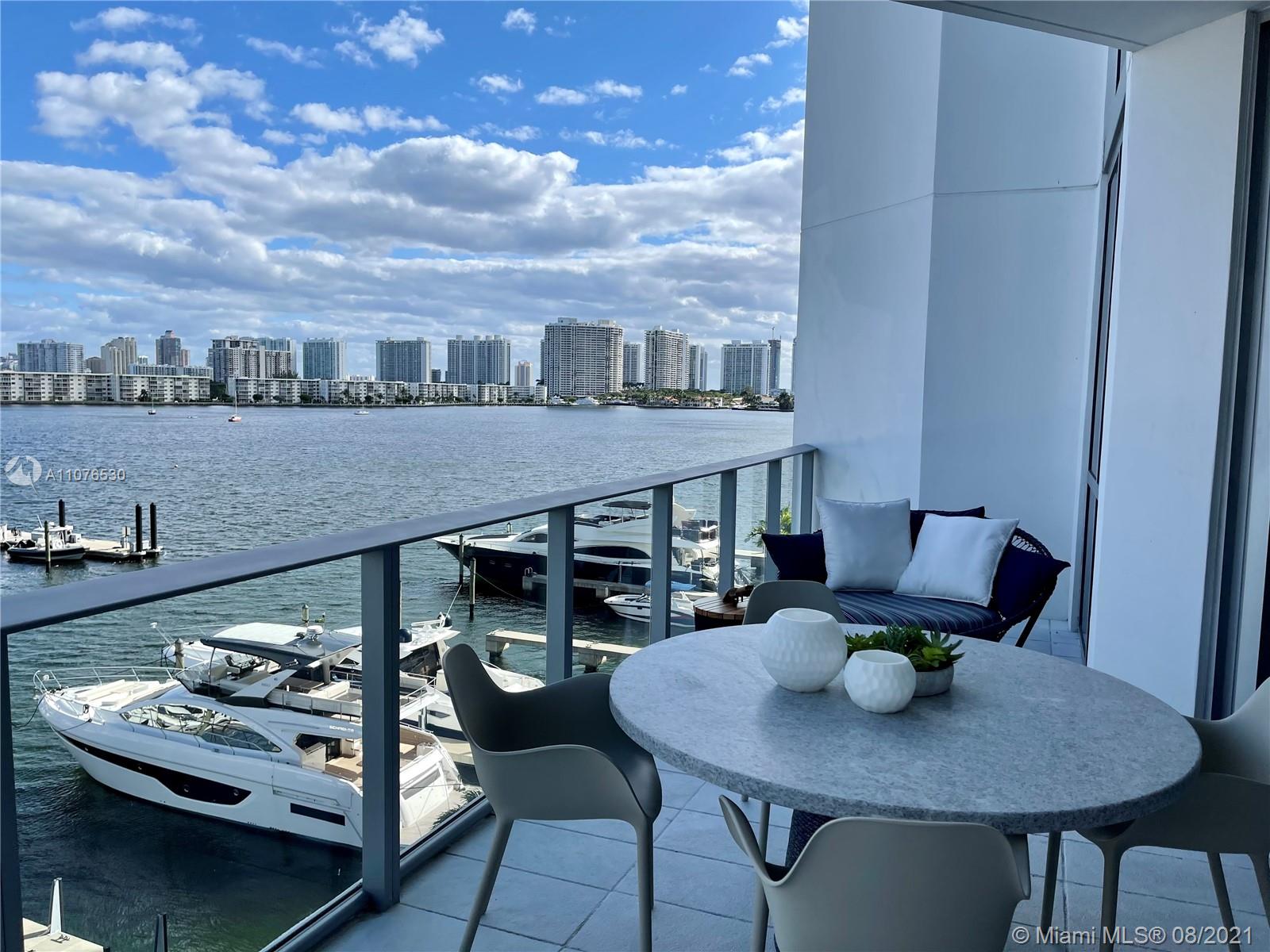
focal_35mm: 26
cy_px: 476
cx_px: 635
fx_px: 954
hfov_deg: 67.3
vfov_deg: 53.1
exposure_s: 1/3922
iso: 32
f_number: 1.6
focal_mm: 5.1
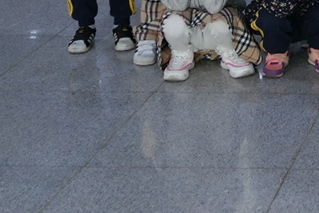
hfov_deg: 14.7
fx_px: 1125
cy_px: -234
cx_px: 523
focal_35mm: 127
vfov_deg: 9.9
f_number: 3.5
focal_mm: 20
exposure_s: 1/40
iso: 400
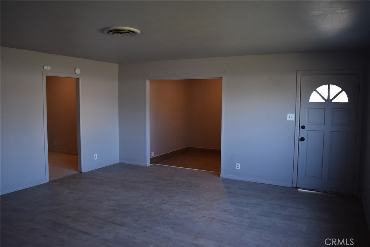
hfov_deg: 67.4
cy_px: 124
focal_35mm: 27
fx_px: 278
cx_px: 185
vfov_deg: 47.9
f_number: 3.5
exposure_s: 1/160
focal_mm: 18
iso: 800
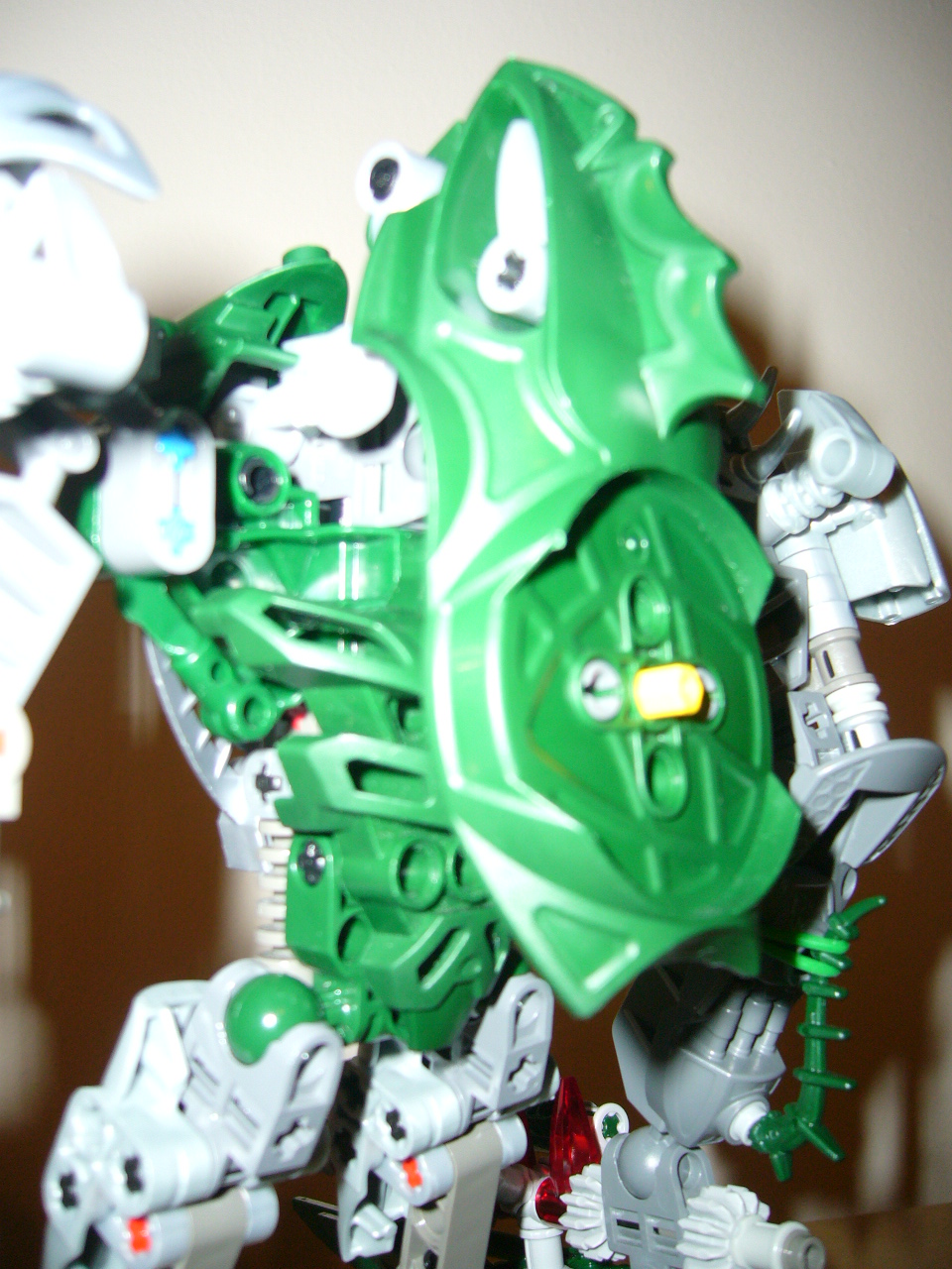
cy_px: 634
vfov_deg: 52.6
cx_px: 476
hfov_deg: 40.7
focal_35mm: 35
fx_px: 1283
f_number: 2.8
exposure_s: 1/30
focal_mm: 5.8
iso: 100
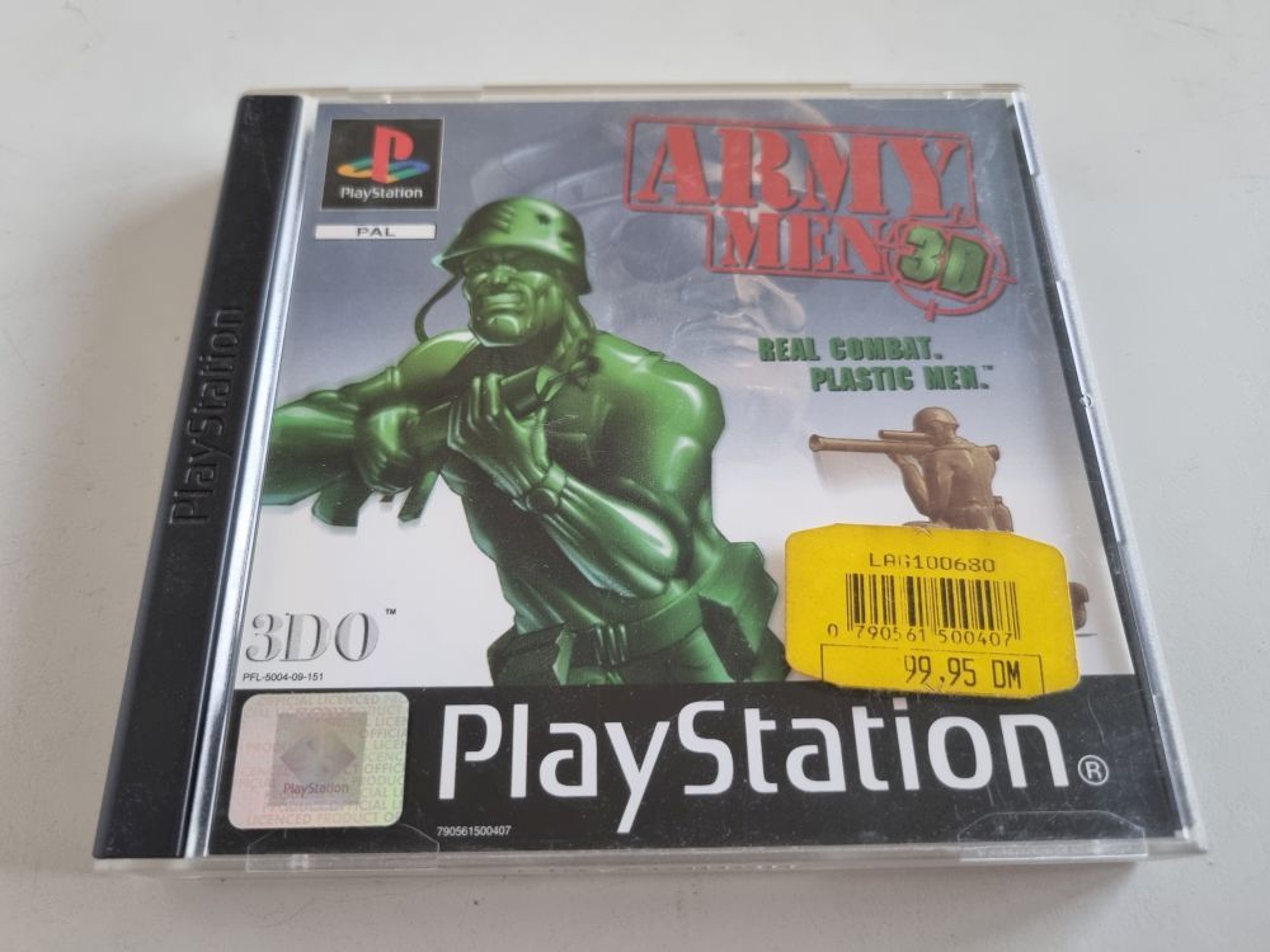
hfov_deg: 67.3
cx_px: 635
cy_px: 476
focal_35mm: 26
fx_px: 954
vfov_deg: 53.1
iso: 250
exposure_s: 1/50
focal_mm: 5.4
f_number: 1.8
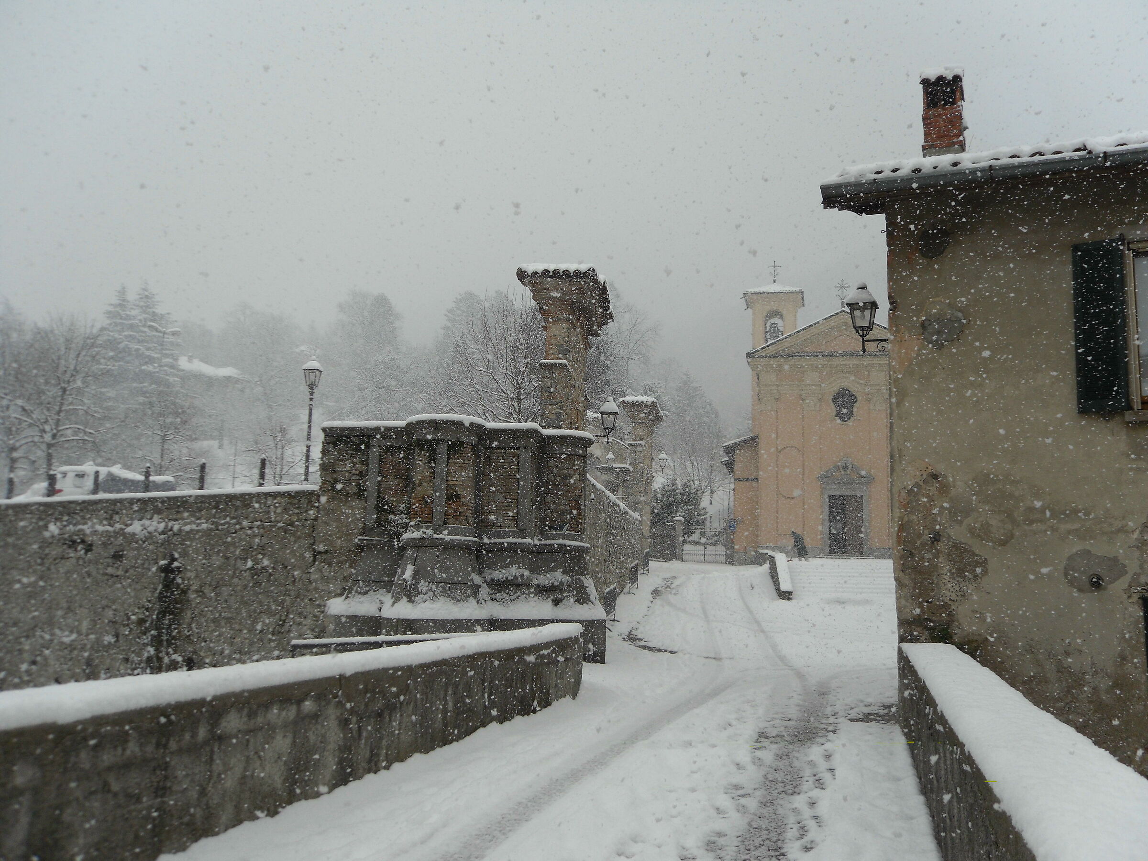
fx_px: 1161
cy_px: 430
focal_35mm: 35
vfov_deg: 40.7
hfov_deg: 52.6
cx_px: 574
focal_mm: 6.3
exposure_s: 1/346
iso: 80
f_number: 3.5
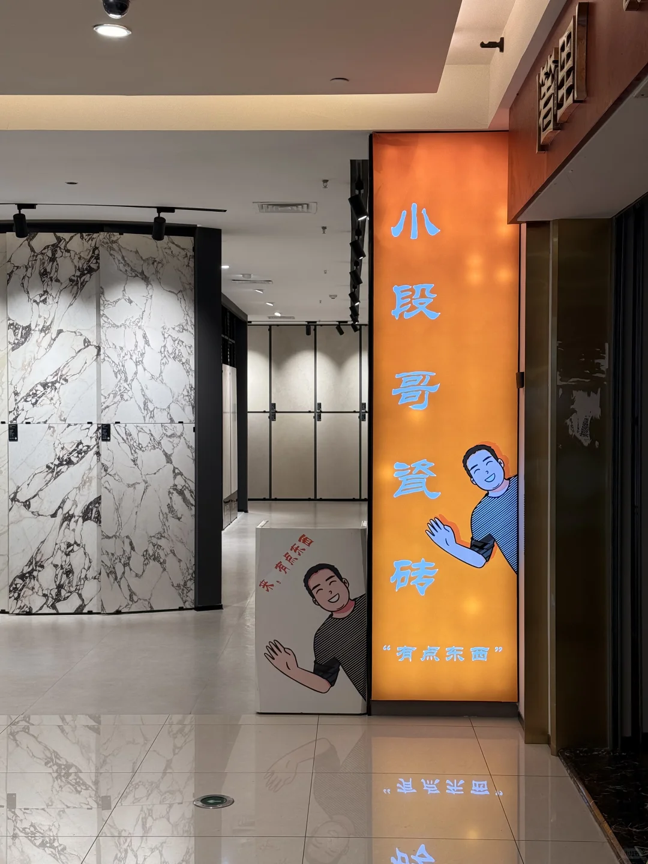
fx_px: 1198
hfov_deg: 30.3
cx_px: 324
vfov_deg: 39.7
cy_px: 432
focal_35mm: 48
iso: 50
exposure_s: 1/121
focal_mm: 6.76
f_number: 1.78
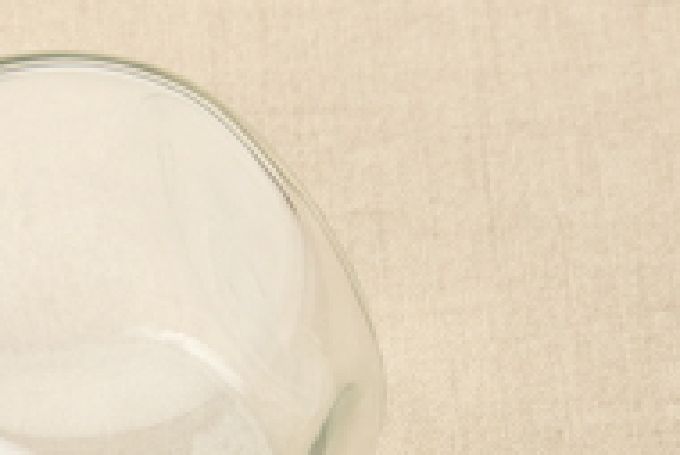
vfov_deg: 4.9
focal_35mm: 280
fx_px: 5293
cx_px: -68
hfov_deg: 7.3
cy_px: 650
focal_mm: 55
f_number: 13
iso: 500
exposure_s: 1/100
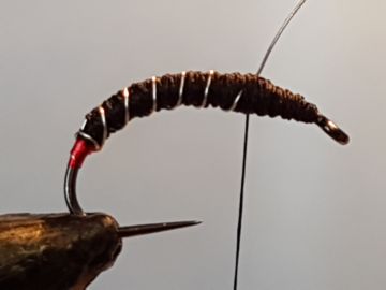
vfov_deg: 53.1
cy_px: 145
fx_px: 290
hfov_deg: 67.3
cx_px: 193
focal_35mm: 26
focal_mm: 4.2
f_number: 1.7
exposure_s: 1/100
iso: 64
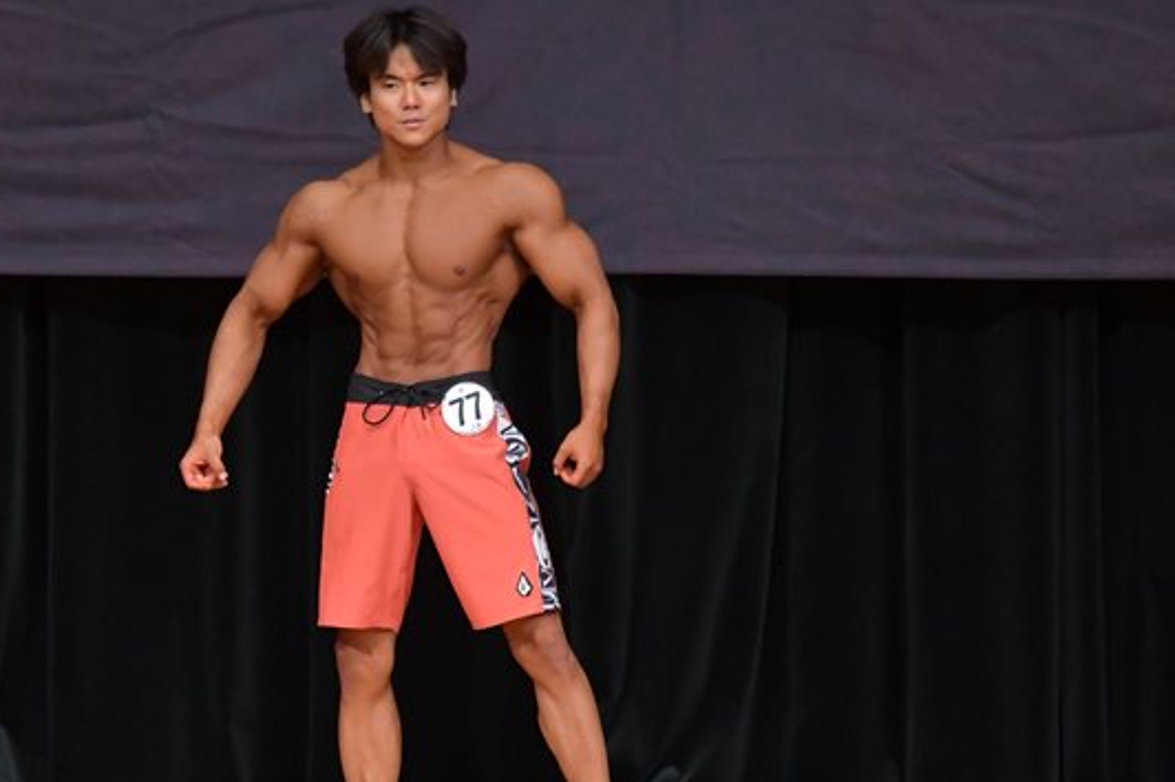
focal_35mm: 437
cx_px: 335
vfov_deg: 3.1
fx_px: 14254
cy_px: 446
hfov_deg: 4.7
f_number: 5.6
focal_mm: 200
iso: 5000
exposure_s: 1/400
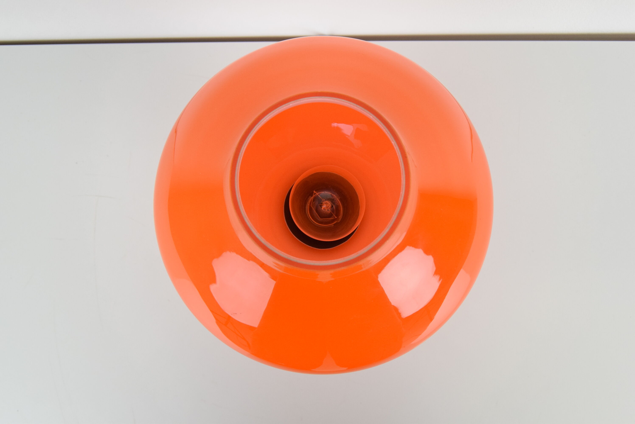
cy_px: 212
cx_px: 318
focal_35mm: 42
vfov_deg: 31.9
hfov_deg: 46.4
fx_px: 741
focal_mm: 28
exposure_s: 1/200
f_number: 7.1
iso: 1600
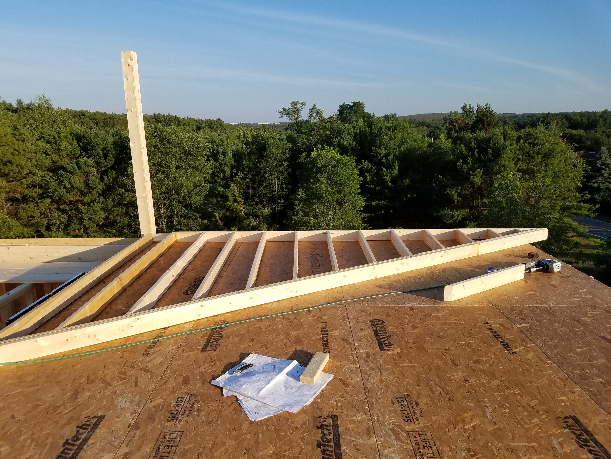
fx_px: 459
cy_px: 230
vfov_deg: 53.1
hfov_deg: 67.3
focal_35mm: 26
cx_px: 306
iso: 50
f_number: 1.7
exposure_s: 1/2064
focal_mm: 4.2
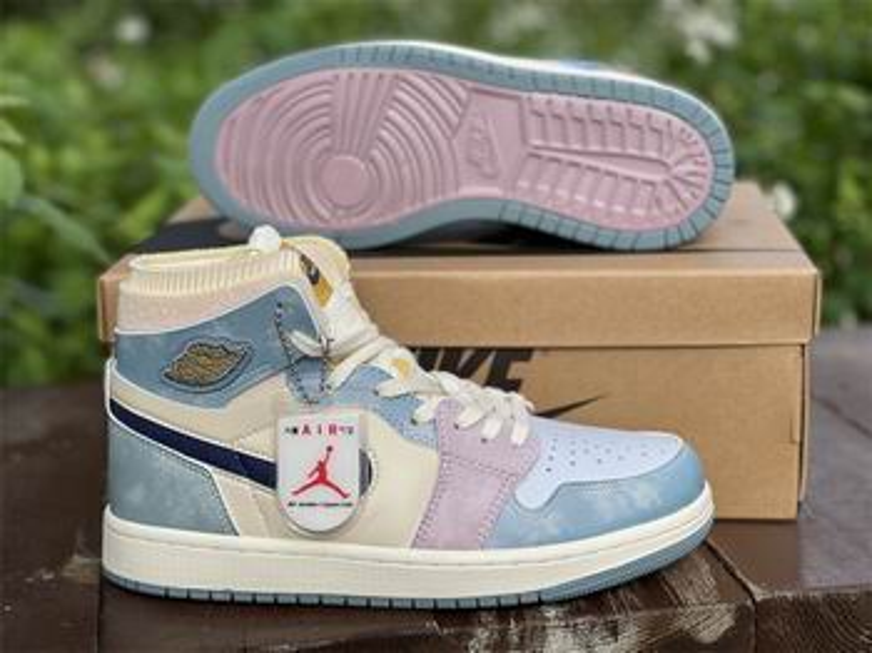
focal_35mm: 64
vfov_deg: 22.9
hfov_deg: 30.3
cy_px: 326
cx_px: 436
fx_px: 1611
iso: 32
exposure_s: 1/717
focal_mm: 7.5
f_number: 2.2
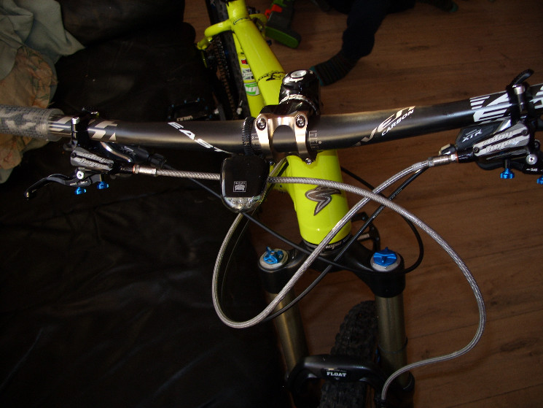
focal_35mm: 38
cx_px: 272
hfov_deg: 49.0
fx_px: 596
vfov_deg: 37.7
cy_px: 204
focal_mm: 7.8
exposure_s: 1/30
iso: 50
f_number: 2.8
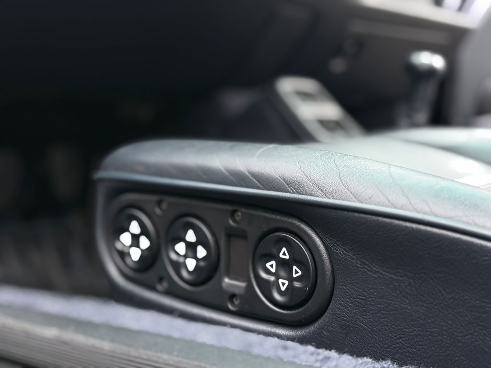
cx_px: 246
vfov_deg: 30.3
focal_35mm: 48
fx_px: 681
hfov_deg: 39.7
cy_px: 184
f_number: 1.78
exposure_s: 1/60
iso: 250
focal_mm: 6.76
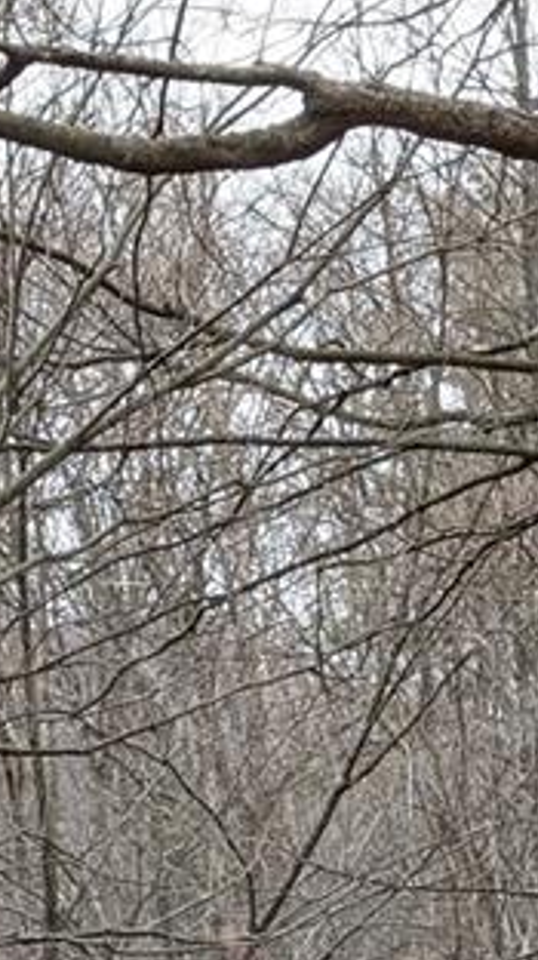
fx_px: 3279
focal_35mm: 129
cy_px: 2228
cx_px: 254
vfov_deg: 13.0
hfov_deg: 9.4
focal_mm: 6.9
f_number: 1.68
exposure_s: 1/230
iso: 41
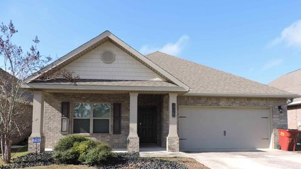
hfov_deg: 69.9
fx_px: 215
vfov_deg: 42.3
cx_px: 151
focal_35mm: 27
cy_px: 113
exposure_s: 1/800
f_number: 3
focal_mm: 4.3
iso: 110
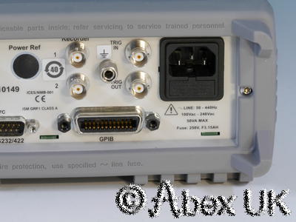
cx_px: 148
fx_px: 2394
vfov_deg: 5.3
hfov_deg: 7.1
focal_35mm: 280
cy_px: 111
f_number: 22
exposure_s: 1/1.6
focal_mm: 140
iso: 800
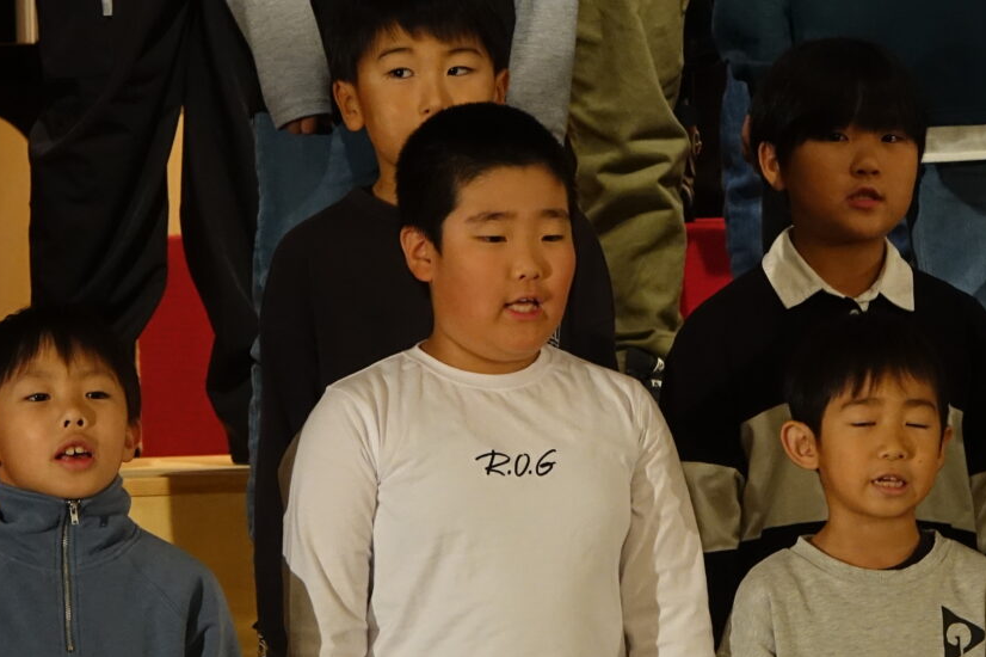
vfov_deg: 2.4
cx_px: 873
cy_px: 239
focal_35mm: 580
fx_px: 15878
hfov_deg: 3.6
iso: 1000
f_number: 4
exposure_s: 1/100
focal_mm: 97.49
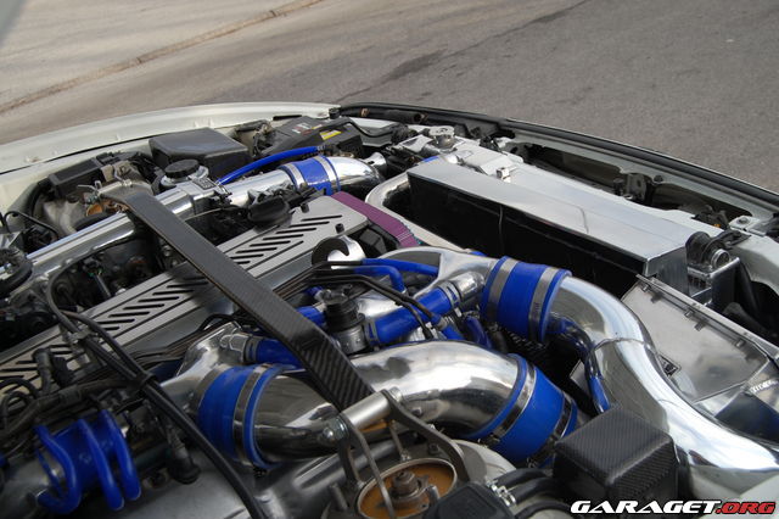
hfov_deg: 49.6
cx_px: 390
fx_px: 843
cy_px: 260
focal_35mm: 39
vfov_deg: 34.2
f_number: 8
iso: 200
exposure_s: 1/200
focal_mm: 26
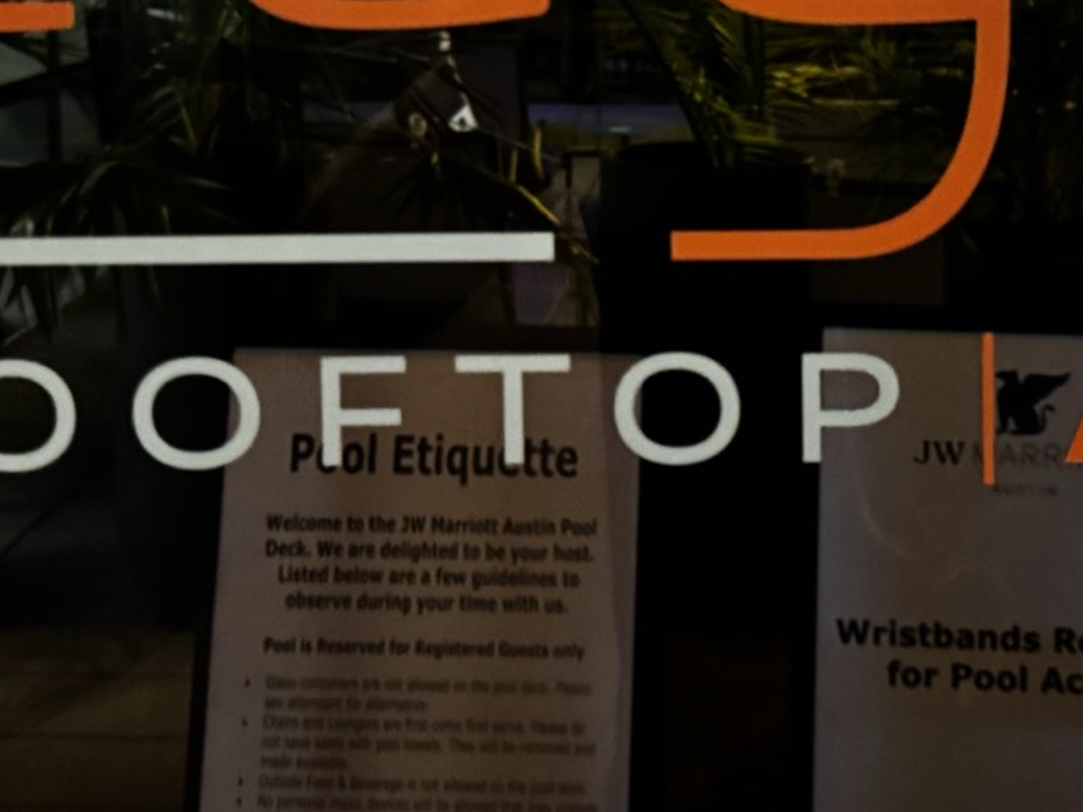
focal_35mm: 69
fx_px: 2159
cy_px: 72
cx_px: 708
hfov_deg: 28.0
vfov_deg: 20.8
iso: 1250
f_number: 1.78
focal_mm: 6.76
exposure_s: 1/30
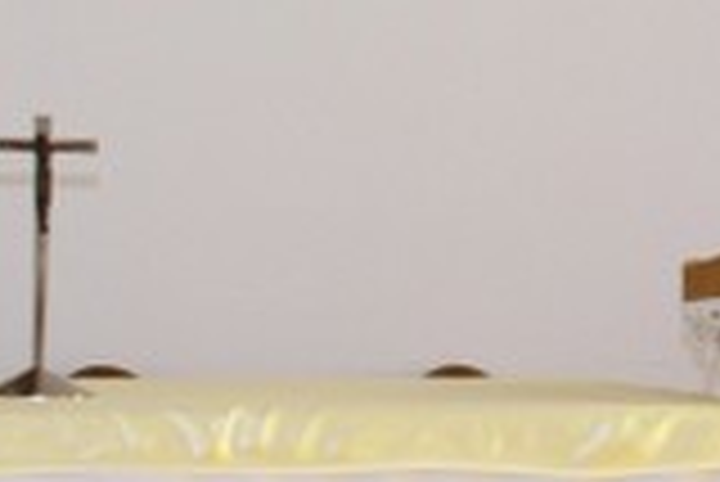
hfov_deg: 6.1
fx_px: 6710
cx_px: 1058
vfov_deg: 4.1
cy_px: 9
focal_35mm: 335
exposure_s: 1/100
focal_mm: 35
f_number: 5
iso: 200
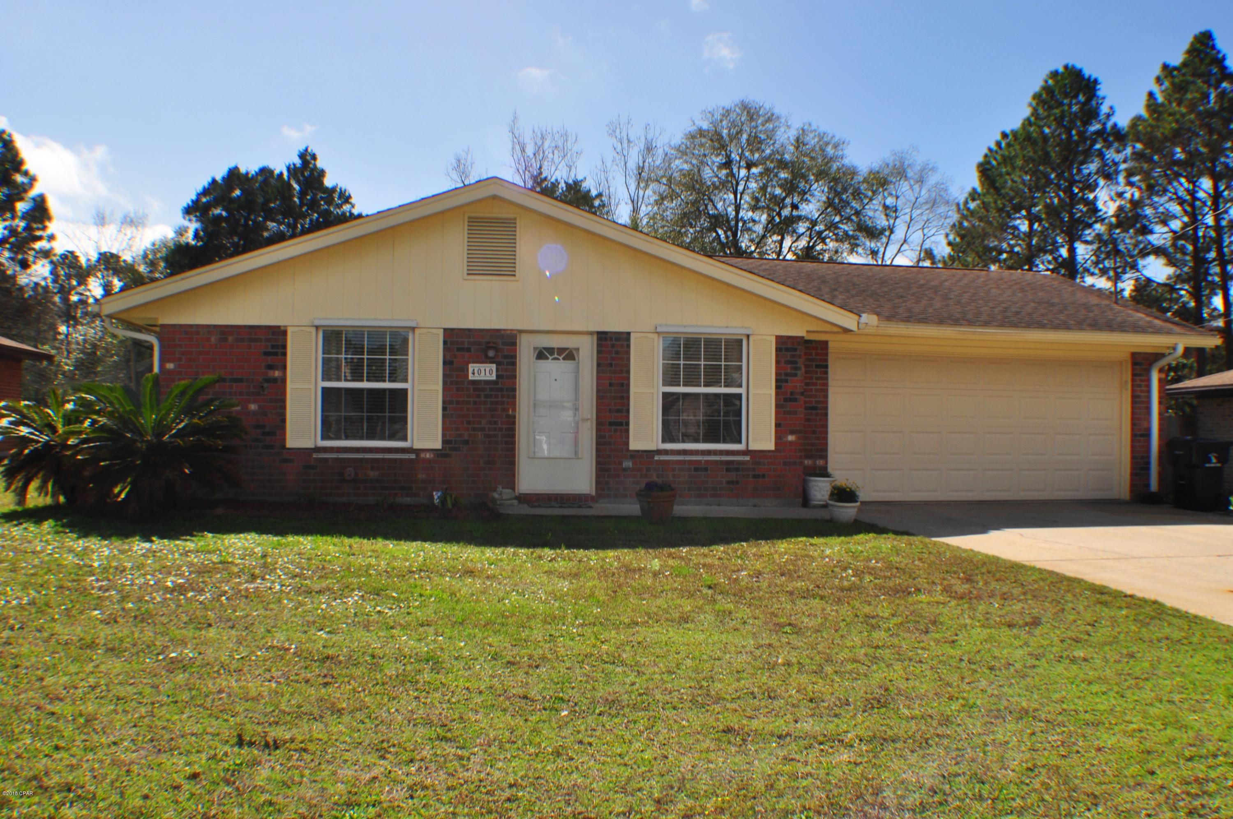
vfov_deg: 34.1
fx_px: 1334
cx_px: 616
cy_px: 410
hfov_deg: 49.6
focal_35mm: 39
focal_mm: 26
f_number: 14
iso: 200
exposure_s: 1/200
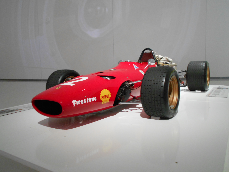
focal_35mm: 30
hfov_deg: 60.0
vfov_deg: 46.8
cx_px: 114
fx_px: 198
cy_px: 86
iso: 400
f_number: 3.4
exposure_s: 1/25
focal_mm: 5.1
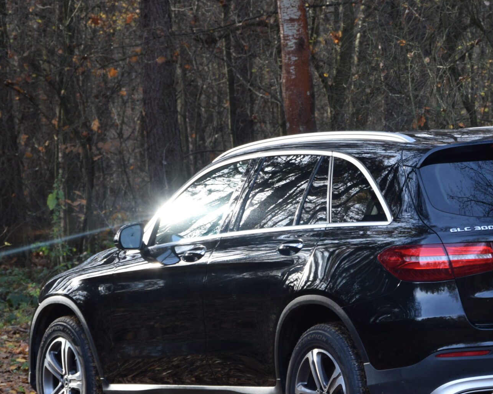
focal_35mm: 197
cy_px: 210
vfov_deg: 7.8
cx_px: 332
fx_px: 2874
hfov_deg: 9.8
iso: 400
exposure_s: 1/160
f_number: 6.3
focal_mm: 70
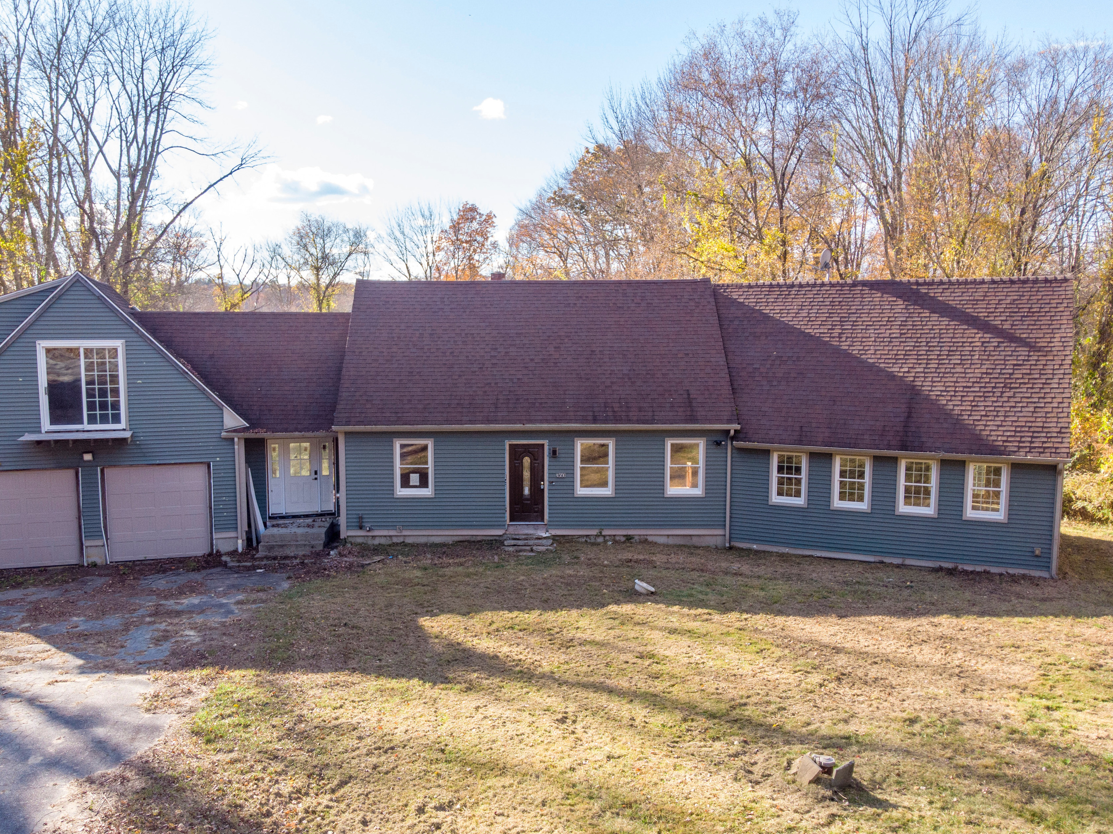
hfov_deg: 61.6
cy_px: 454
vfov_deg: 48.1
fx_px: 932
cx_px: 518
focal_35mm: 29
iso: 100
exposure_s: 1/310
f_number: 2.8
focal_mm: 4.5
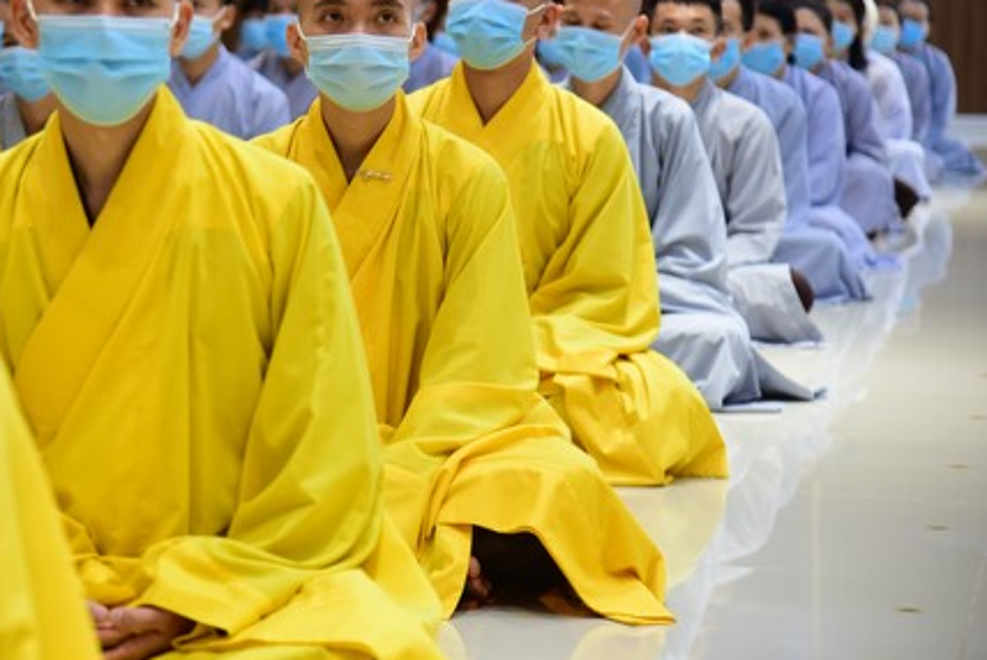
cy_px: 171
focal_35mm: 129
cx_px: 242
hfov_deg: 15.8
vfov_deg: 10.6
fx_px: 3539
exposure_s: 1/60
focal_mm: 85
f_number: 4
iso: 800
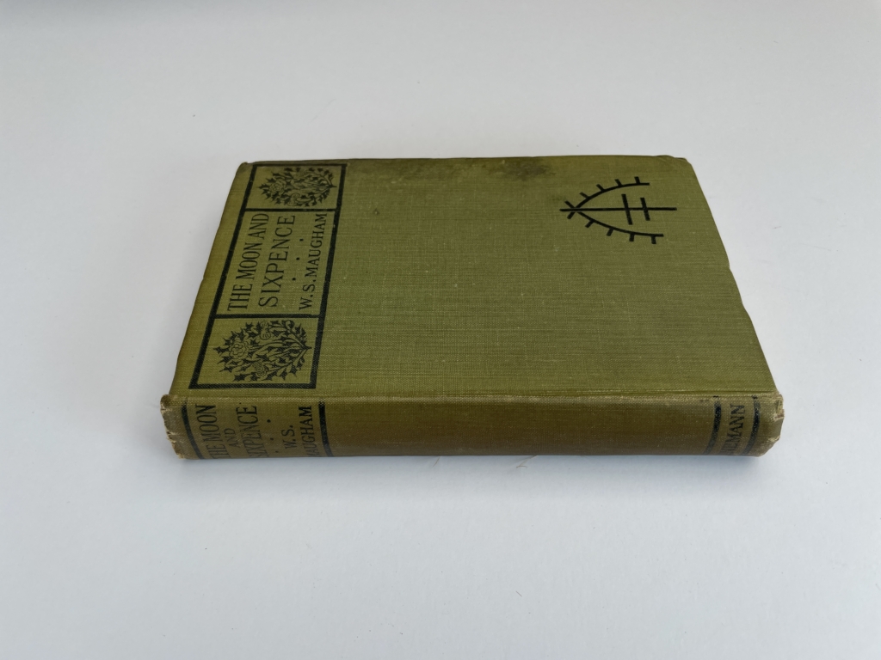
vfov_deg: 53.1
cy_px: 330
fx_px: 662
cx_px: 440
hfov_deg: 67.3
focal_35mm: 26
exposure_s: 1/303
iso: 32
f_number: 1.6
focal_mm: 4.2
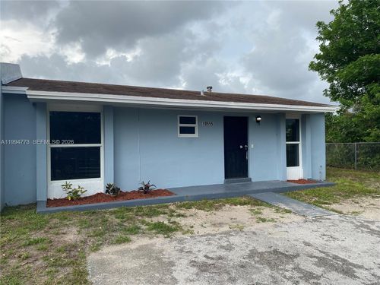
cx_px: 190
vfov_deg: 53.1
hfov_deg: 67.3
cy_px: 142
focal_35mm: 26
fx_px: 285
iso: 32
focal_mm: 4.25
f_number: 1.8
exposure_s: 1/734
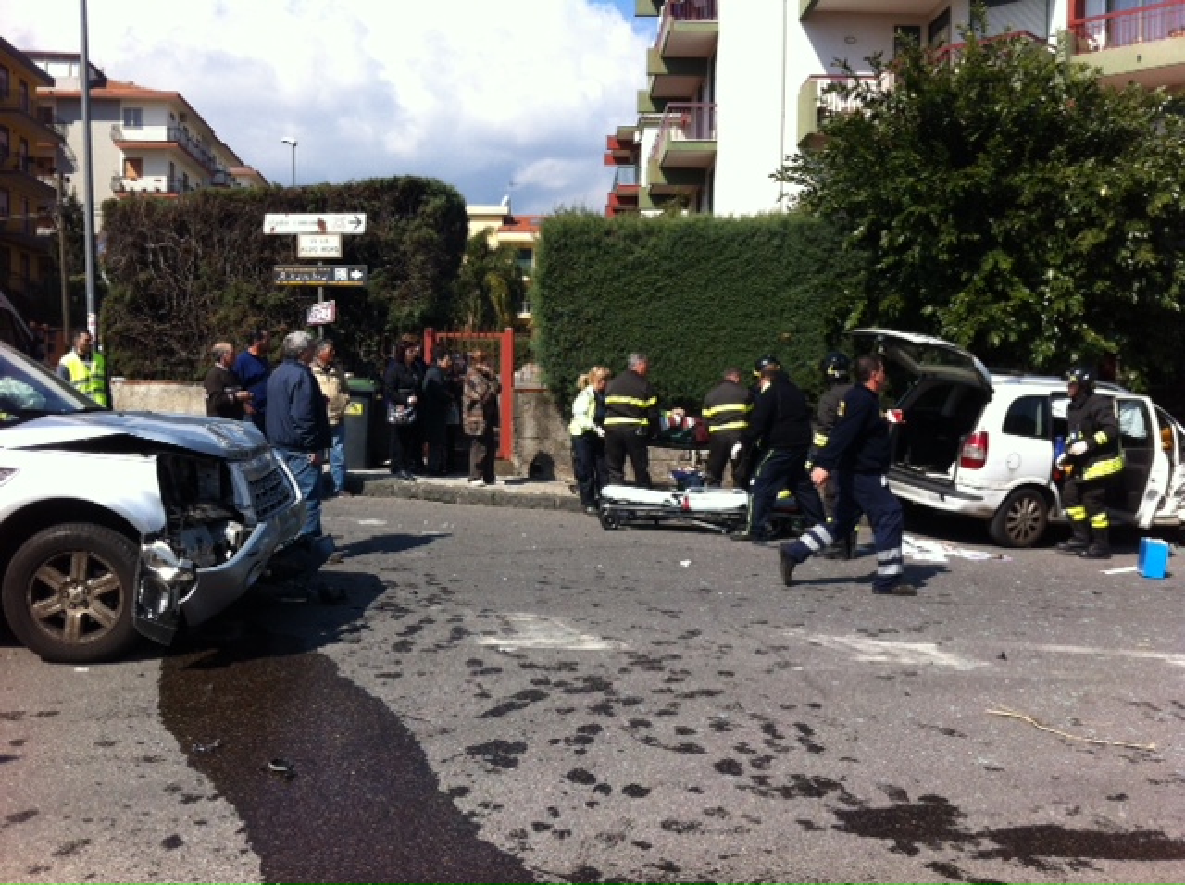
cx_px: 592
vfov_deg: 40.6
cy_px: 442
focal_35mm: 35
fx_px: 1196
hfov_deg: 52.7
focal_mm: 3.85
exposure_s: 1/1077
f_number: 2.8
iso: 80
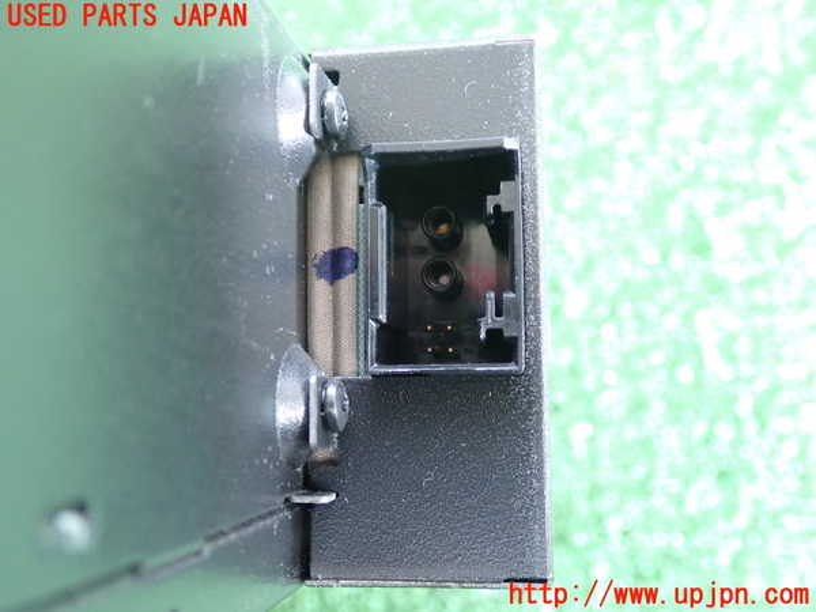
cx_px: 408
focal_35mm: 38
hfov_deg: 49.0
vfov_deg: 37.7
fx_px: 896
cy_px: 306
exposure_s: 1/15
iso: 800
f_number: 2.7
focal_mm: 6.83
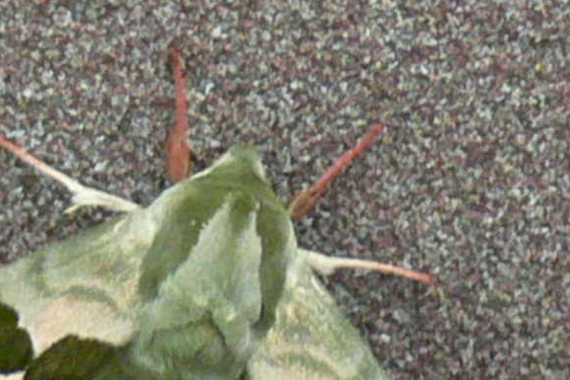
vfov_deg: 9.5
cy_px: 396
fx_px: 2265
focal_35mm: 143
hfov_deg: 14.3
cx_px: 204
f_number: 3.2
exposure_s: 1/30
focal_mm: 13.1
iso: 200
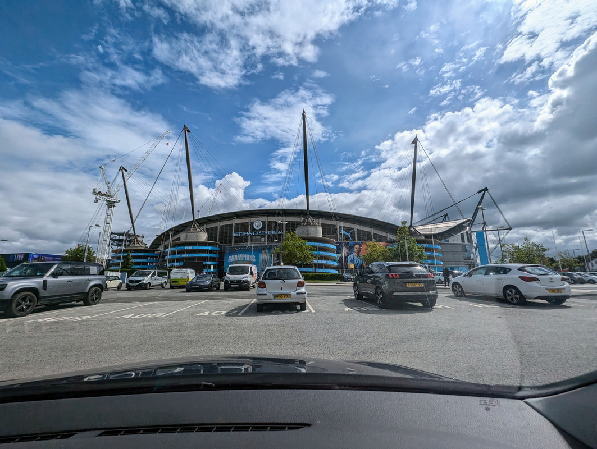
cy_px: 224
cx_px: 298
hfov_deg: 106.1
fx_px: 224
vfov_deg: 90.0
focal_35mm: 13
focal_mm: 1.95
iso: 47
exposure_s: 1/5525
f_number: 2.2
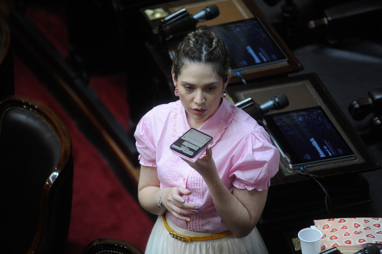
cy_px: 127
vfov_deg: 6.9
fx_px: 2121
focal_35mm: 200
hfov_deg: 10.3
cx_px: 191
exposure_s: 1/160
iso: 1600
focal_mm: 200
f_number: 2.8
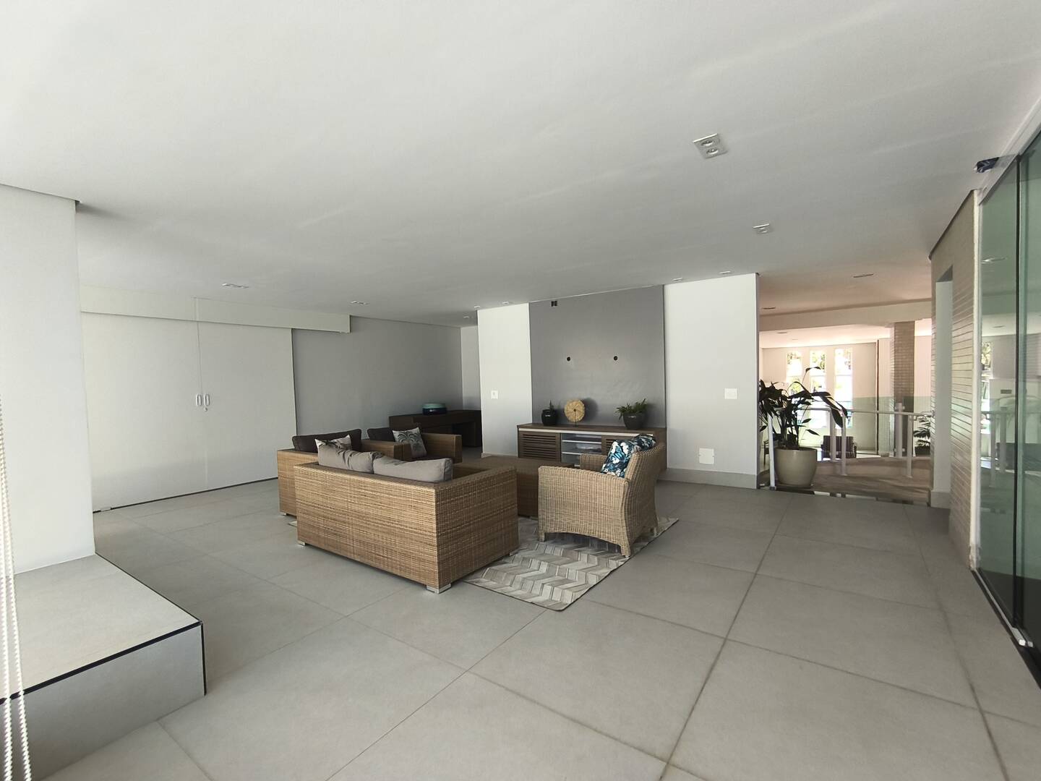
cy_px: 390
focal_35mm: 16
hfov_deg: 94.5
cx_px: 520
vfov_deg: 78.1
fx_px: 481
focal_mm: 1.65
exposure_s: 1/60
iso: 100
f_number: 2.2
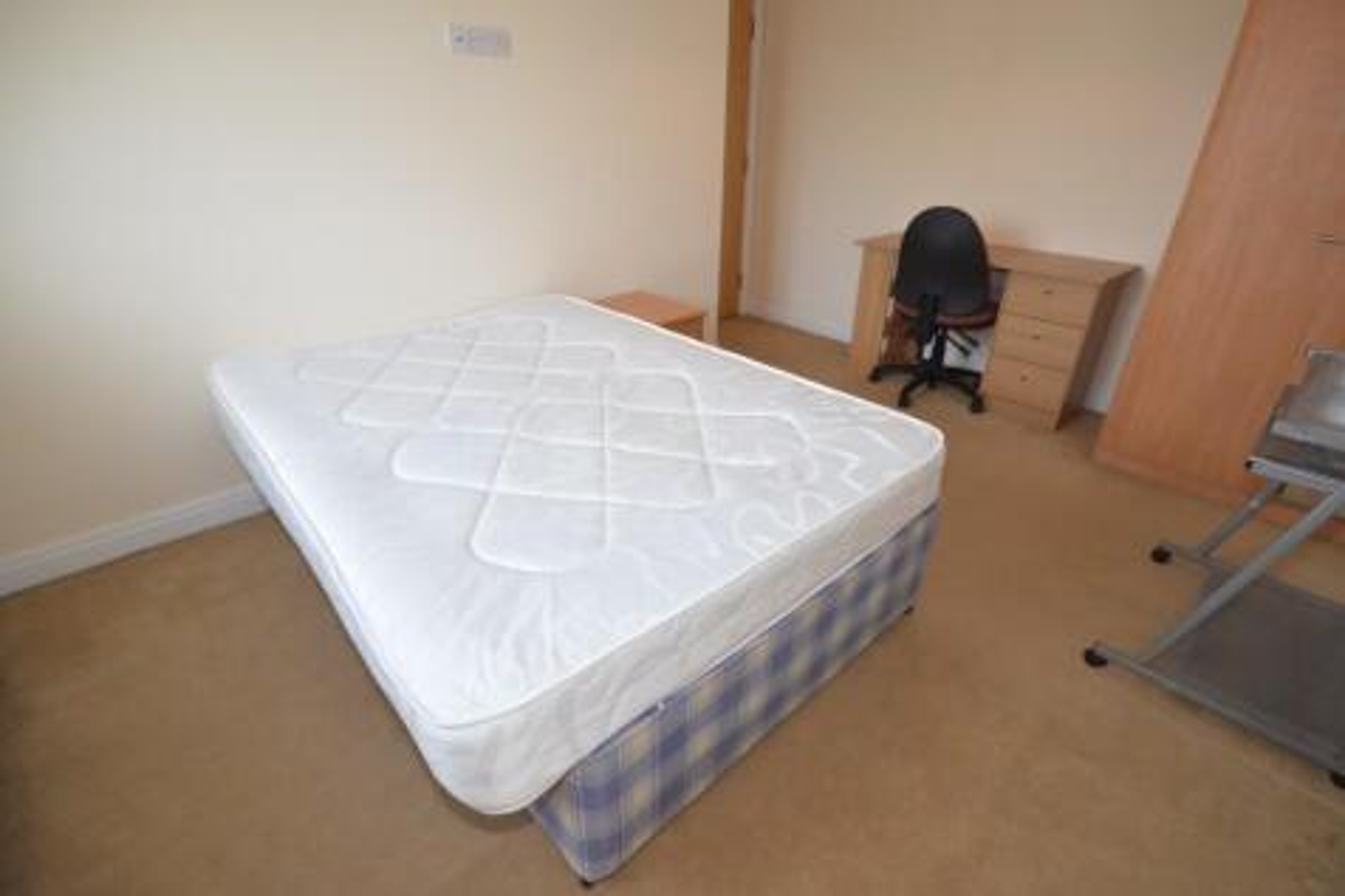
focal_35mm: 15
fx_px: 560
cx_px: 672
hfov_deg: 100.4
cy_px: 448
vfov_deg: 77.3
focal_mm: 10
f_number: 4
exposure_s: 1/60
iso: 400
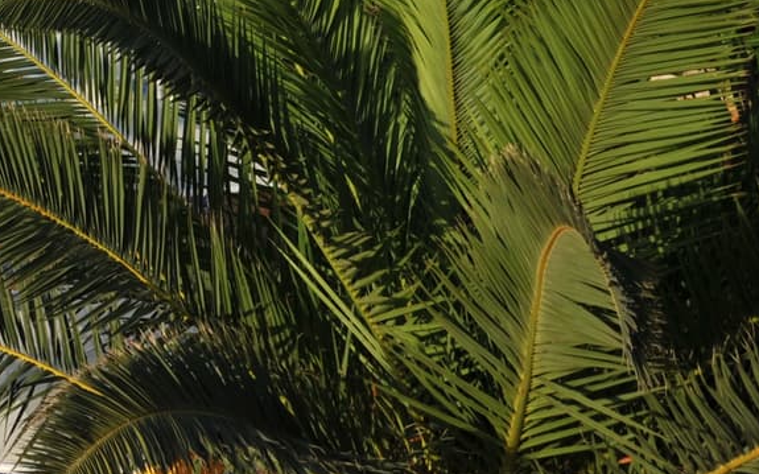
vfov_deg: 10.3
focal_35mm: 124
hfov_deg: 15.6
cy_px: -204
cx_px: -367
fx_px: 2564
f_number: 11
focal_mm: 35
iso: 200
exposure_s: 1/500
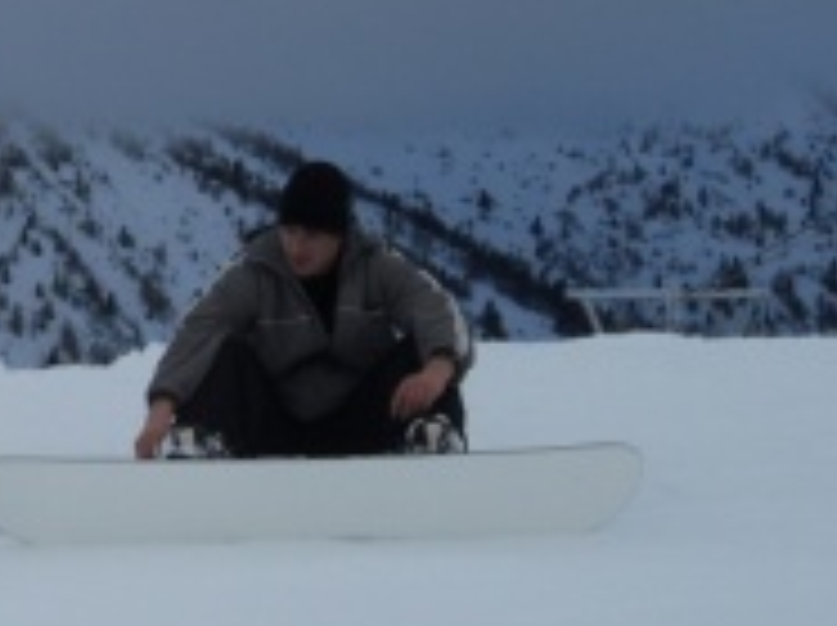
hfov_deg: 17.0
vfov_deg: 13.3
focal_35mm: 111
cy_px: 423
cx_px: -140
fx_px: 2680
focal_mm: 7.9
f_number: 8.7
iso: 80
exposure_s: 1/350
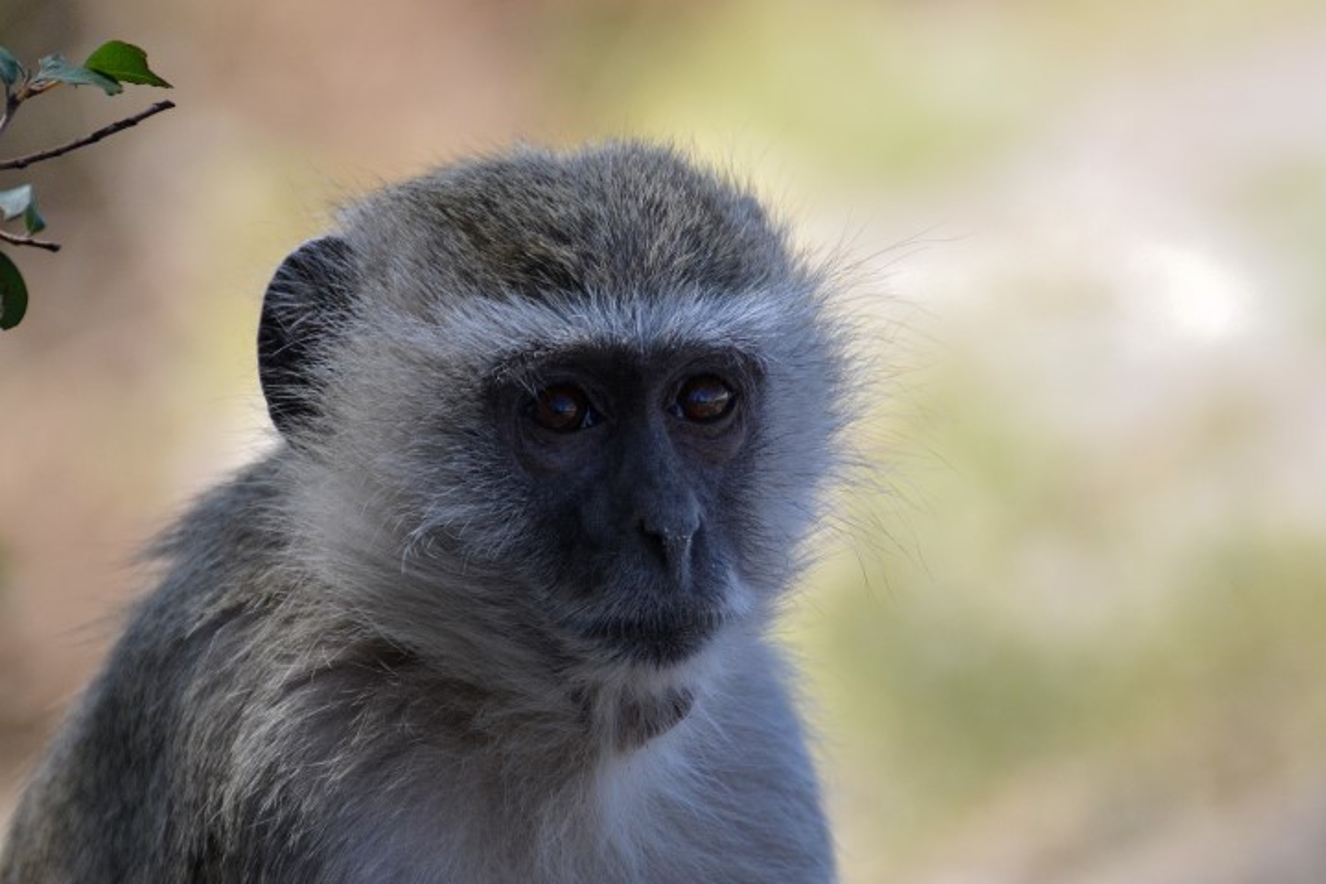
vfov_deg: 3.1
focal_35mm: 450
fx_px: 16574
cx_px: 663
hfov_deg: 4.6
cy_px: 442
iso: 900
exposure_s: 1/500
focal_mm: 300
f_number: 5.6
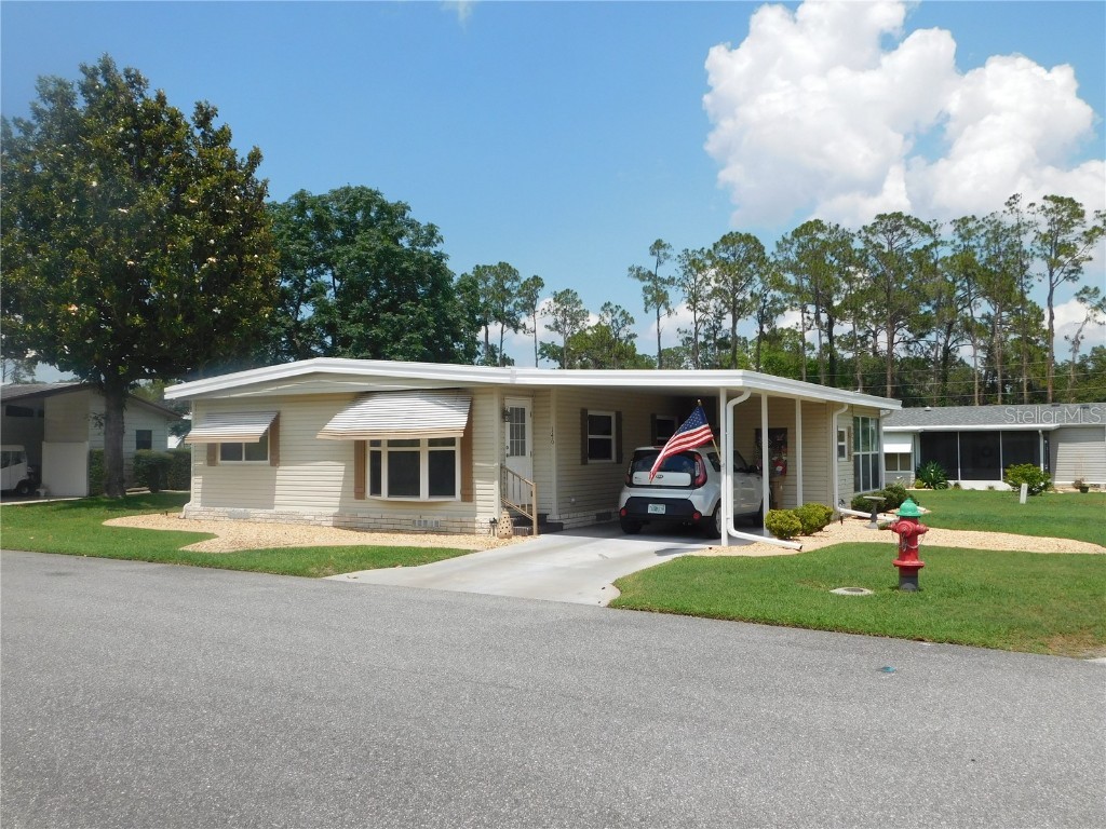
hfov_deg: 60.0
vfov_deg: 46.8
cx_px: 553
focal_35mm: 30
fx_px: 959
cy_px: 414
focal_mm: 5.3
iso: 125
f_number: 6.4
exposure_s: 1/640
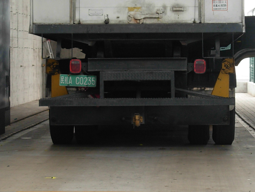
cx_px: 123
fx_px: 1341
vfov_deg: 8.2
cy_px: 116
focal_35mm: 182
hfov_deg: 10.9
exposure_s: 1/132
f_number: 3.7
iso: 79
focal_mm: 13.5
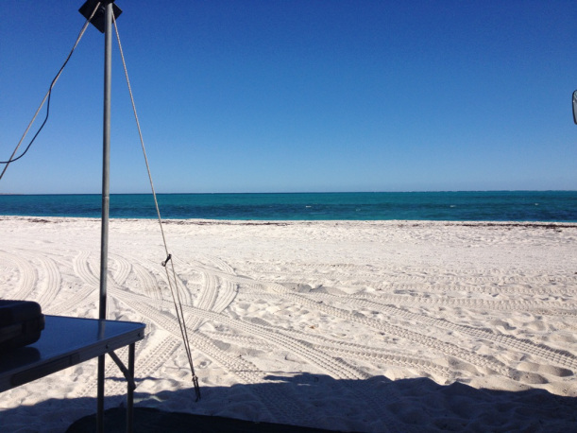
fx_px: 583
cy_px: 216
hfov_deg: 52.6
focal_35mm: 35
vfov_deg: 40.7
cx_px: 288
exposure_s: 1/3460
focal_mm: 4.28
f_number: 2.4
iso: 50
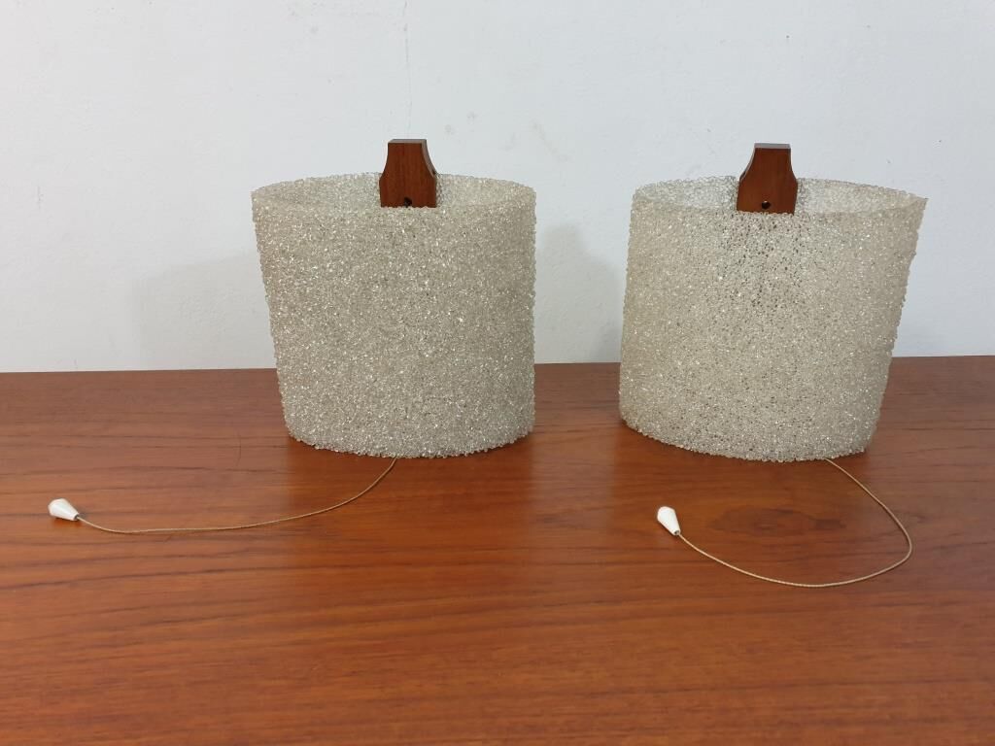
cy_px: 373
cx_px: 498
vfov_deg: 53.1
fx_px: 747
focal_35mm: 26
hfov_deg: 67.3
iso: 250
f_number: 1.5
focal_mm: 4.3
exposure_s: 1/50
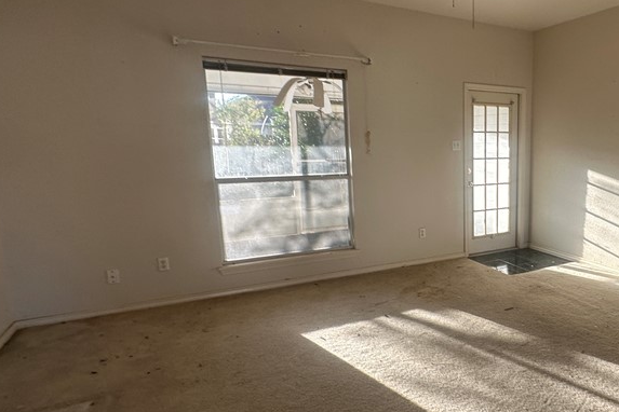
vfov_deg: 49.5
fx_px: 447
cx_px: 487
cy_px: 215
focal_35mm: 26
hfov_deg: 63.9
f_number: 2.2
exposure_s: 1/99
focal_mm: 2.22
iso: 40
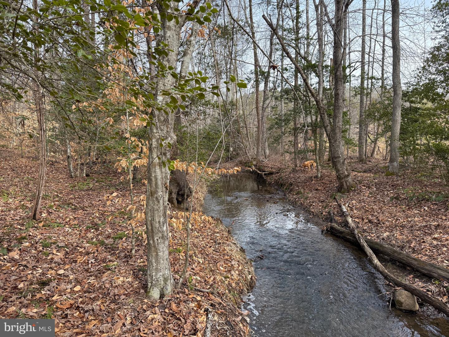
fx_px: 311
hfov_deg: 71.6
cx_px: 224
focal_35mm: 24
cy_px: 168
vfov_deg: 56.8
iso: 100
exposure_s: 1/1005
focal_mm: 6.76
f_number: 1.78
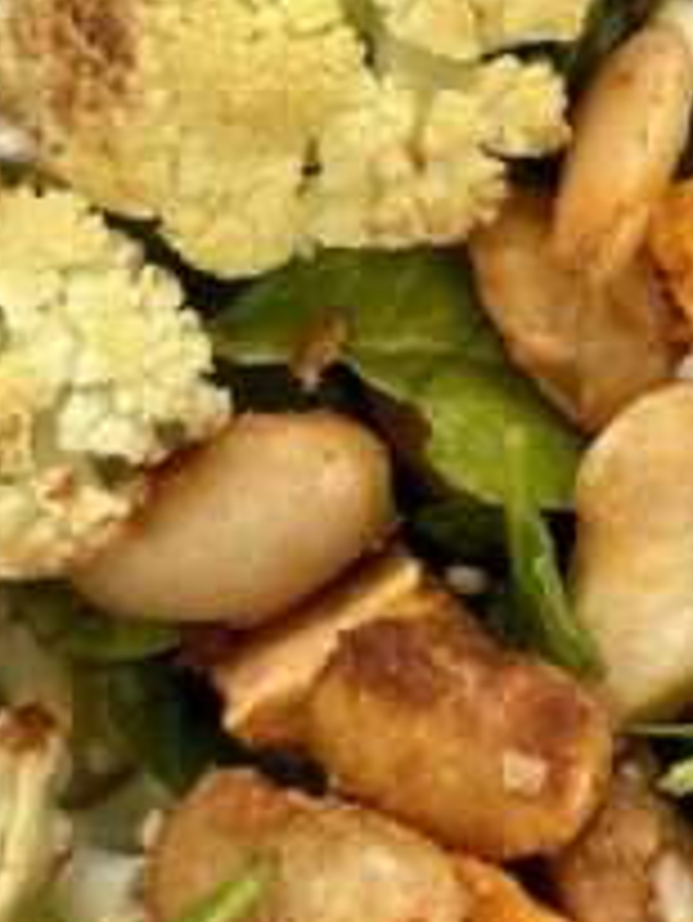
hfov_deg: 15.1
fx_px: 2533
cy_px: 191
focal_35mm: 95
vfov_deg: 20.4
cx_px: 796
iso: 250
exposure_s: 1/62
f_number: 1.78
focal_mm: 6.86
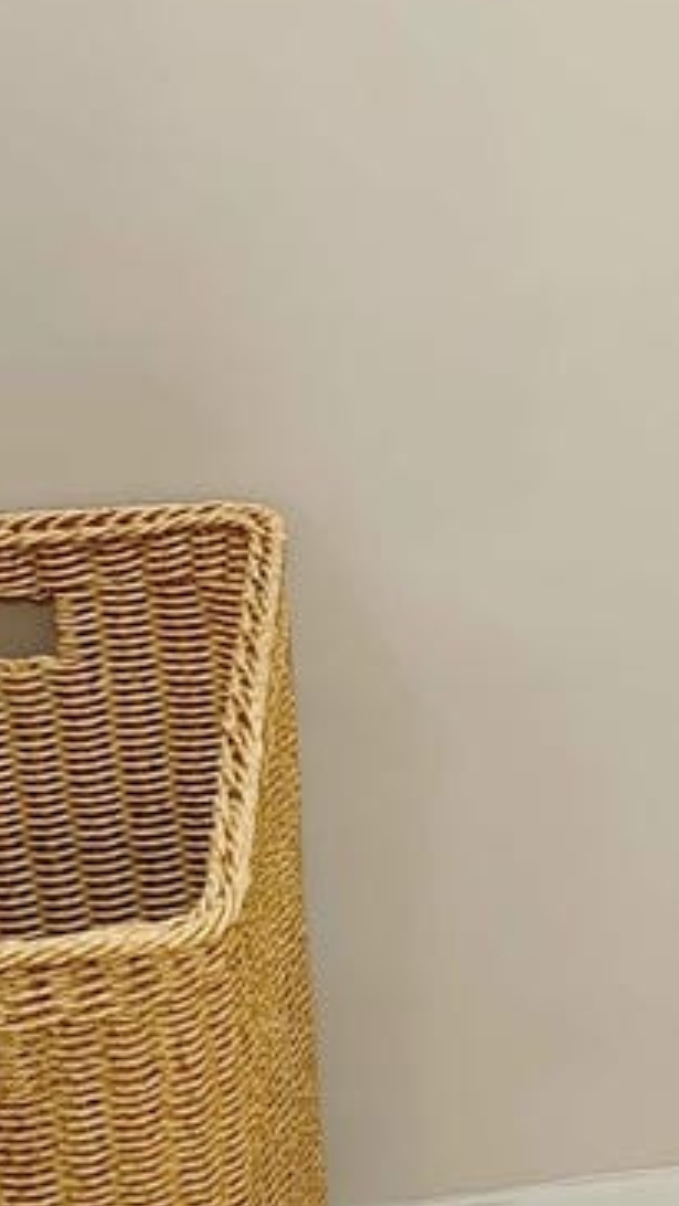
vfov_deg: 19.4
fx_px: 3518
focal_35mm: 110
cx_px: 858
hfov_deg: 10.8
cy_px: 374
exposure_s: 1/60
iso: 640
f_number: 1.63
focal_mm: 8.72
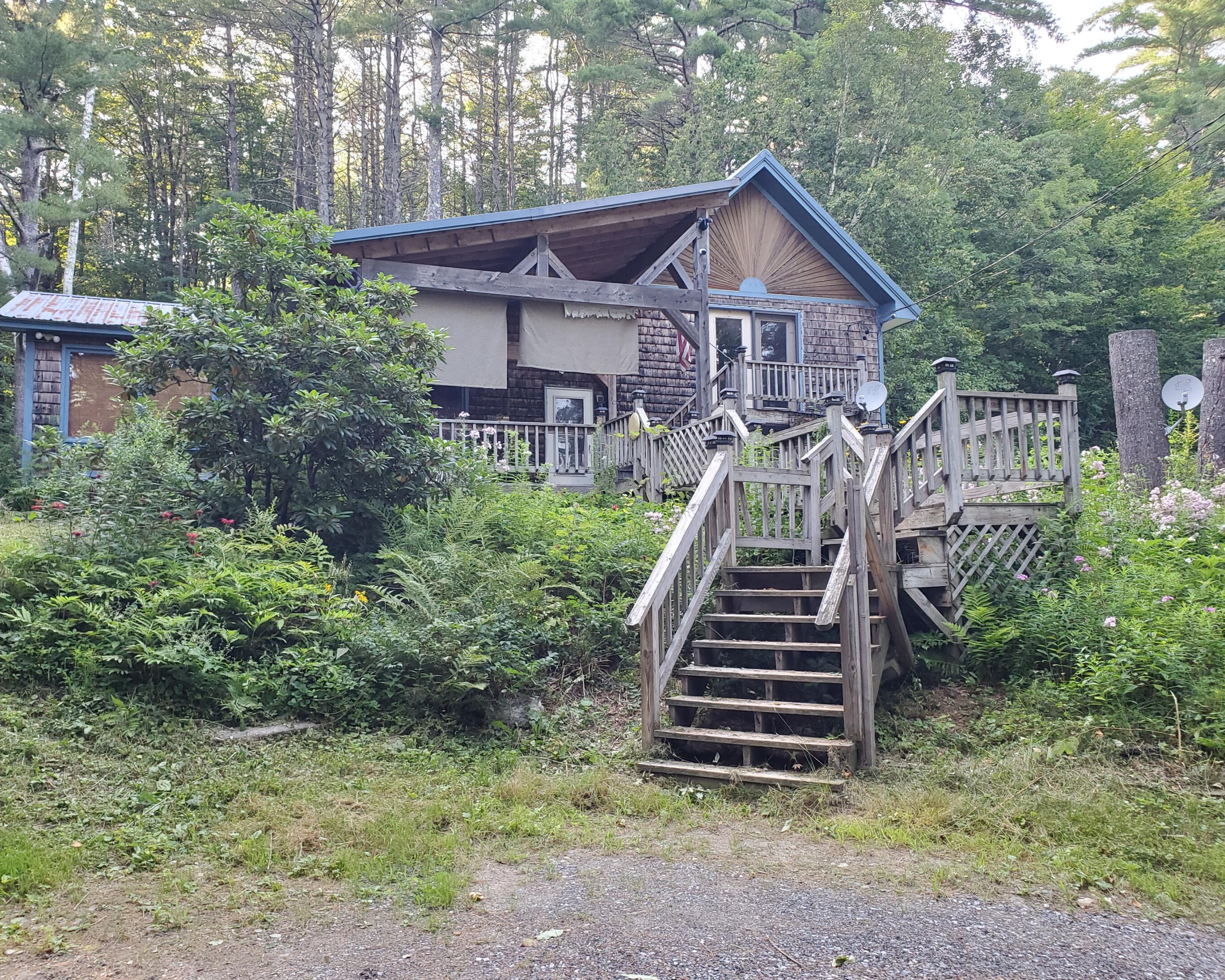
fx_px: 1015
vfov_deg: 51.5
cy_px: 474
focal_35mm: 28
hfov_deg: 62.2
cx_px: 613
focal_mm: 4.3
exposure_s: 1/120
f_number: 2.4
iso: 160
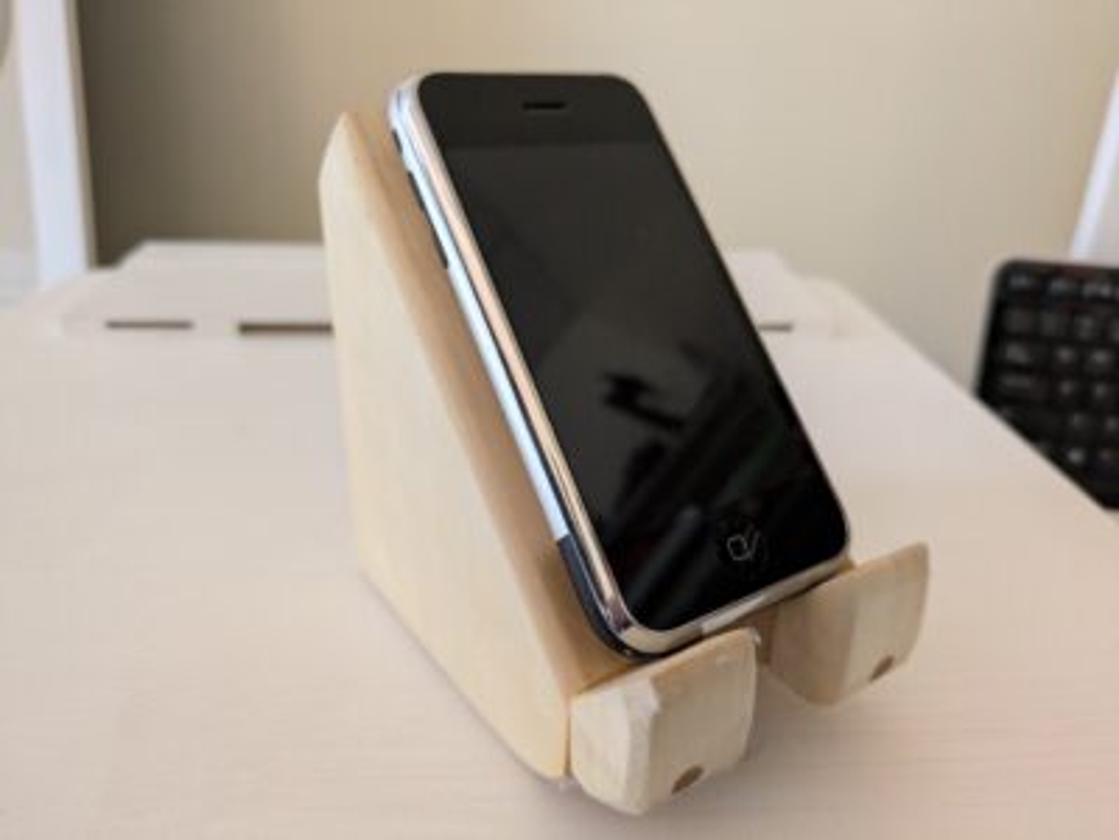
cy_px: 420
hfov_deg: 69.4
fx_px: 808
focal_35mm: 25
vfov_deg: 54.9
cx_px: 560
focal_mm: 5.43
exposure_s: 1/24
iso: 400
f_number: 1.89
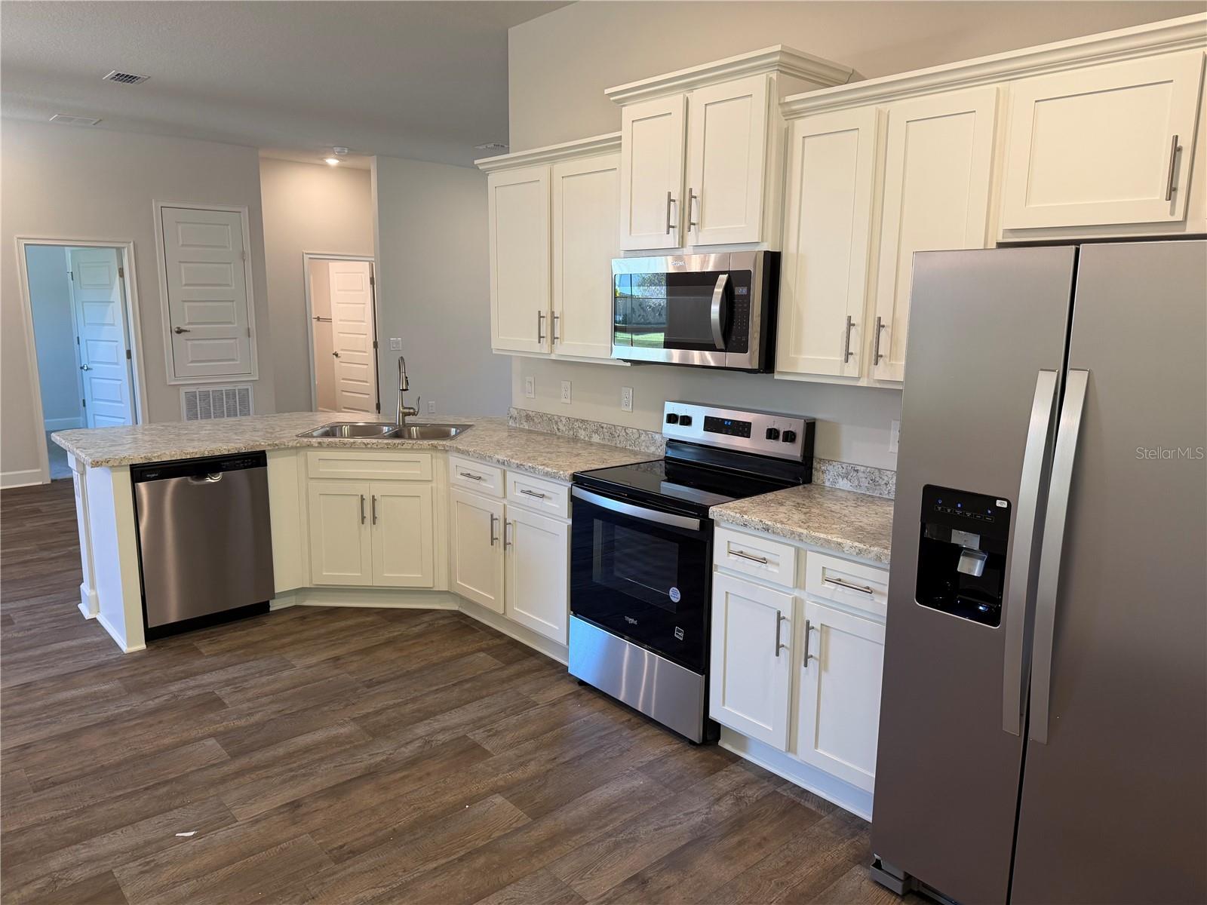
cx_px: 604
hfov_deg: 71.6
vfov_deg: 56.8
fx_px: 837
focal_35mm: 24
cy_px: 452
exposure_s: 1/120
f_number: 1.78
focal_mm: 6.76
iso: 160
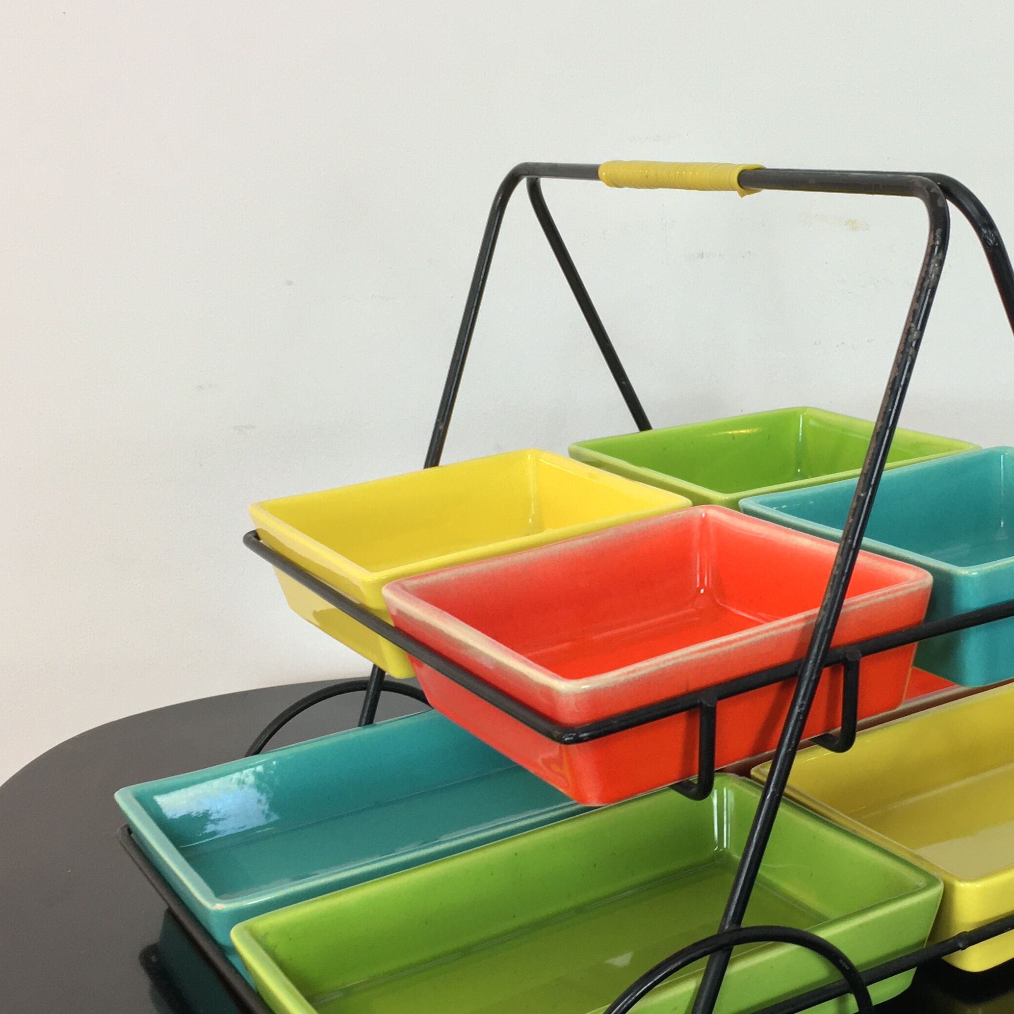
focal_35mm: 50
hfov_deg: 33.5
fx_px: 1657
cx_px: 721
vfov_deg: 33.8
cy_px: 649
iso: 50
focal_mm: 4.15
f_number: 2.2
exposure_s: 1/33
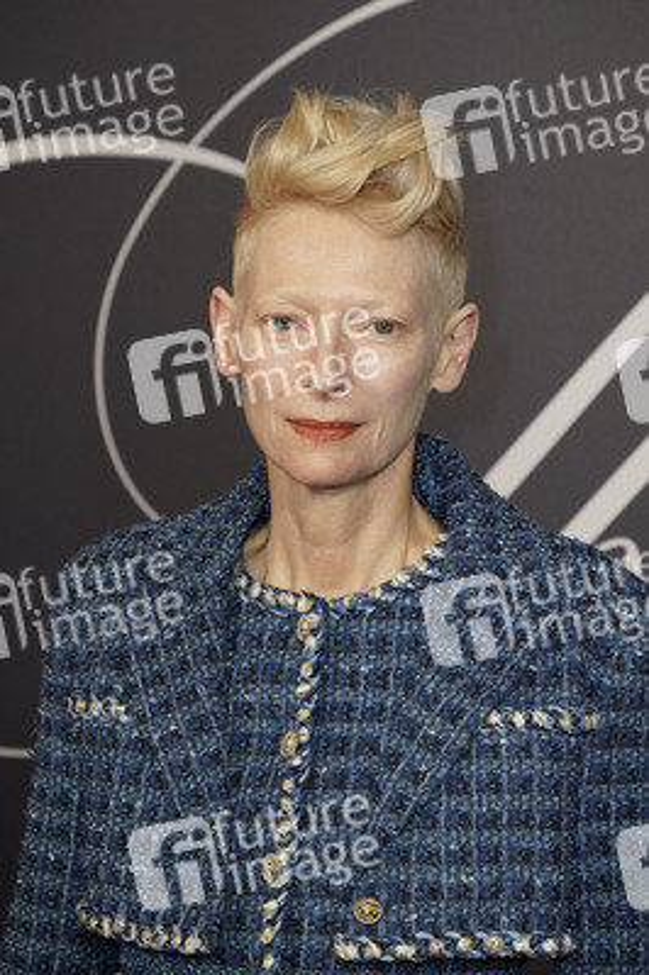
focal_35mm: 117
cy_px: 488
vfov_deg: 17.5
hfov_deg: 11.7
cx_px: 324
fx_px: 3169
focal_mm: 117
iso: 2000
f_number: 5.6
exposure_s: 1/160
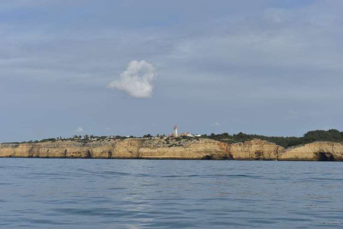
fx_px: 667
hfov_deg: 28.8
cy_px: 114
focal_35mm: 70
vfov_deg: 19.5
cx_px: 172
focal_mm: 70
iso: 125
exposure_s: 1/400
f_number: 10
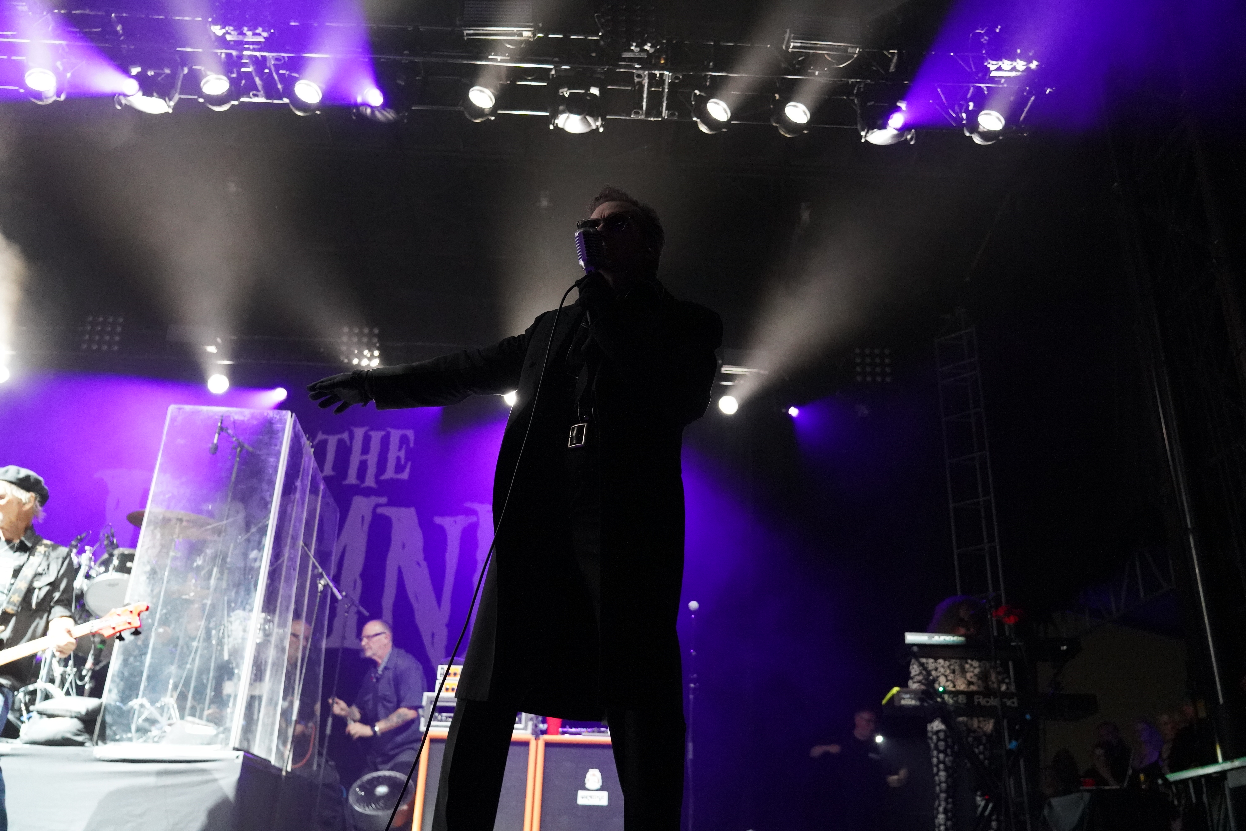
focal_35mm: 30
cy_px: 416
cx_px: 623
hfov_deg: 61.9
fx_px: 1038
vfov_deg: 43.6
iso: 12800
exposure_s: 1/160
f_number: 4
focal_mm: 30
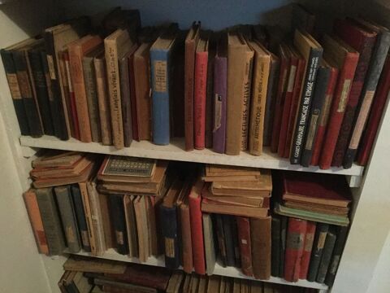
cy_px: 146
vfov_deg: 45.4
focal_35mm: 31
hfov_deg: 58.4
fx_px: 349
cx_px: 195
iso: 800
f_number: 2.4
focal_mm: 3.3
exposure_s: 1/17
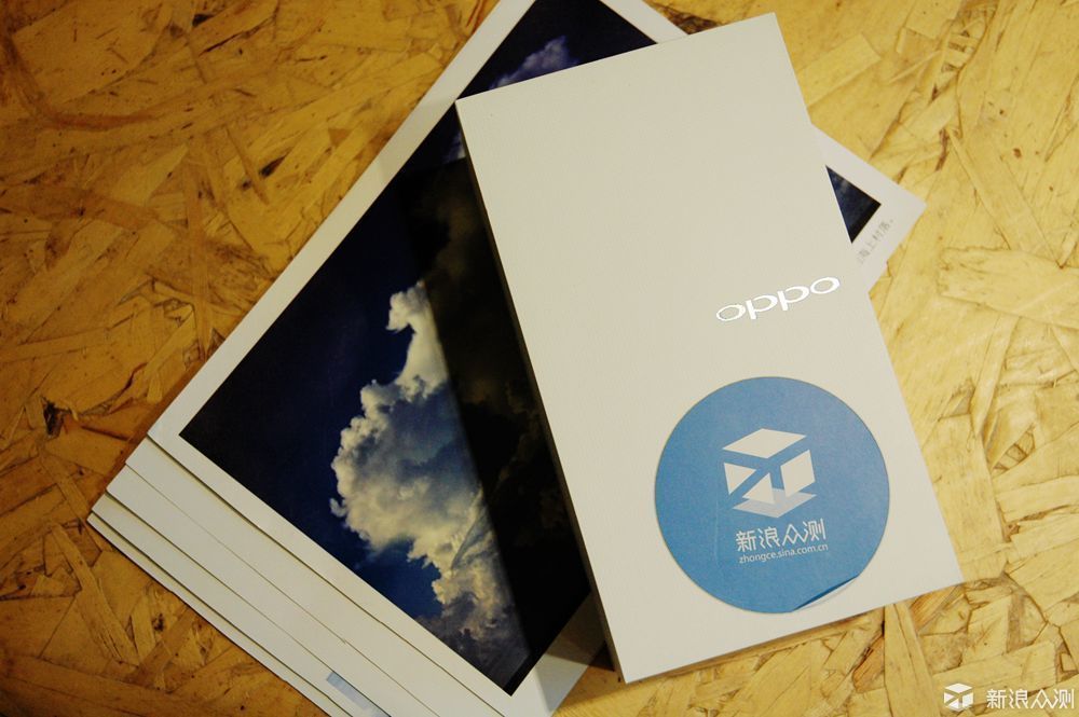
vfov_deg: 25.7
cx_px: 540
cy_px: 358
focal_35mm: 52
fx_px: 1572
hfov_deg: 37.9
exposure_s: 1/160
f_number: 4.5
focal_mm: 35
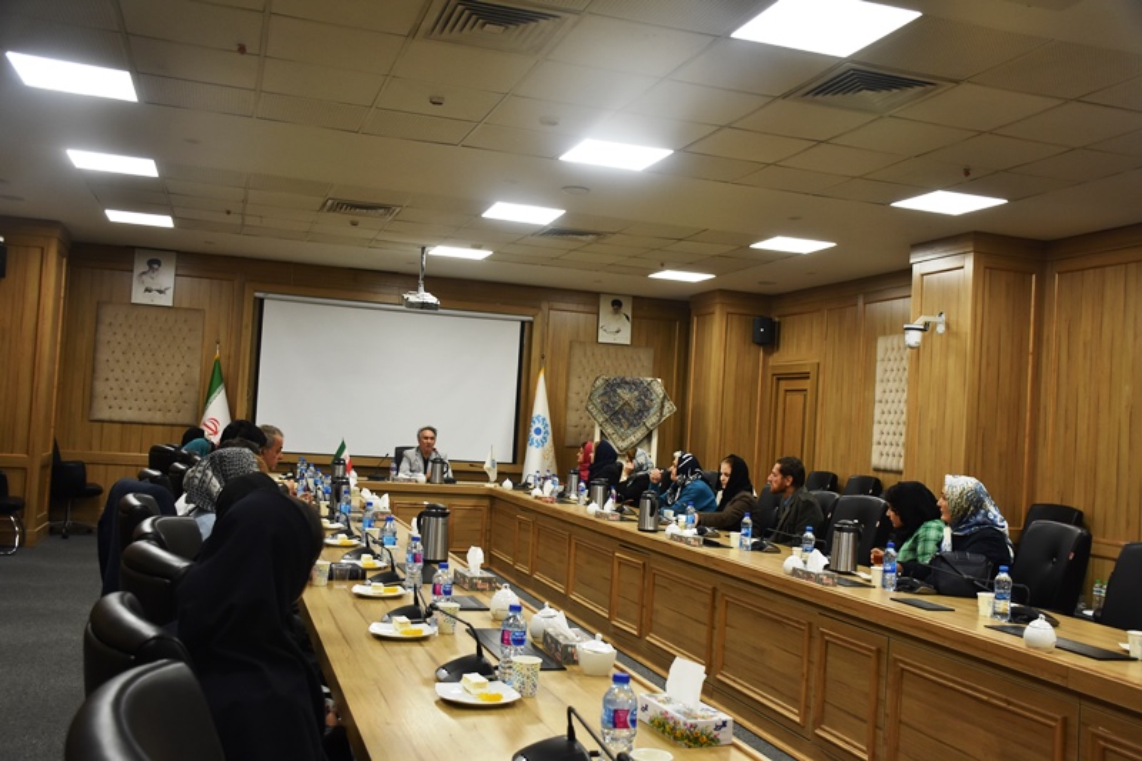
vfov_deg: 38.3
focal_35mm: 34
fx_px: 1094
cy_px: 380
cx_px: 571
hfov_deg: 55.1
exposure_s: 1/100
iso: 800
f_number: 5
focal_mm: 23
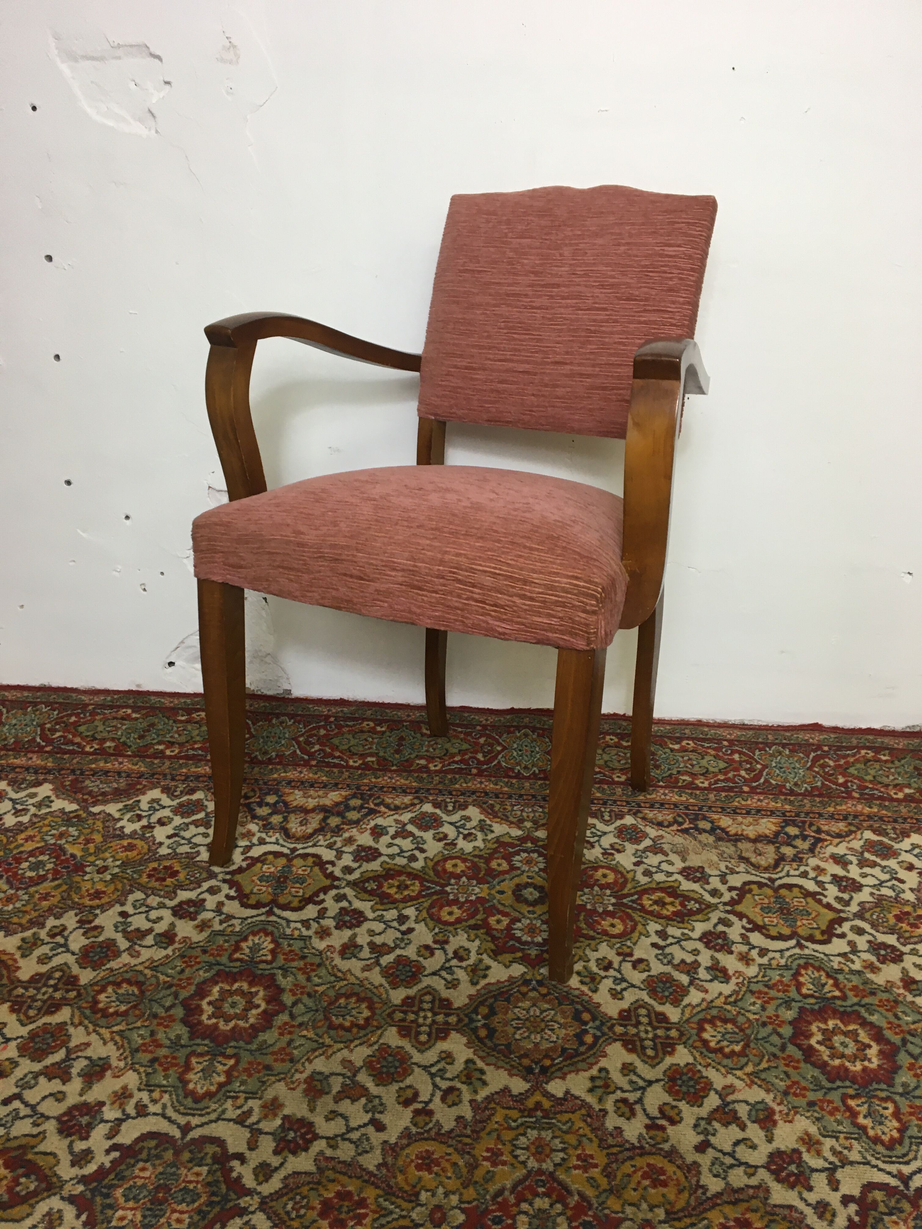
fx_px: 1030
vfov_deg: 61.7
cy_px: 614
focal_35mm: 29
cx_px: 461
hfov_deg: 48.2
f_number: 2.2
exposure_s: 1/33
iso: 80
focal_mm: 4.15
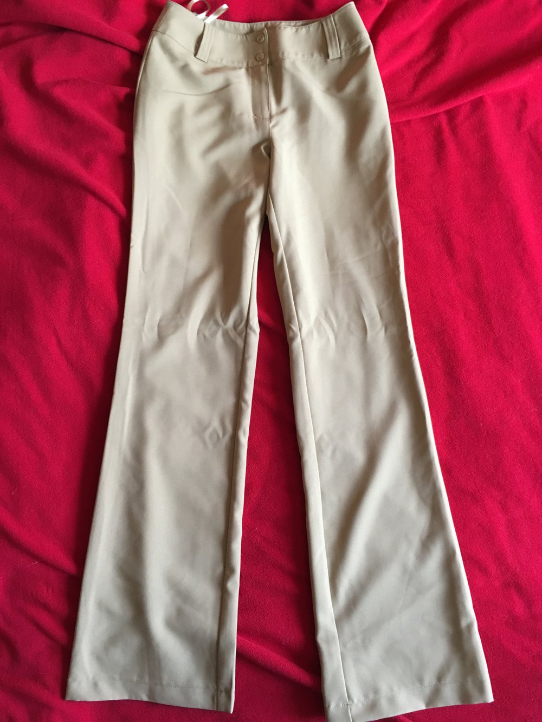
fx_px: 605
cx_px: 271
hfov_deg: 48.2
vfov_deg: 61.7
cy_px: 361
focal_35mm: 29
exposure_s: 1/33
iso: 125
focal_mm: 4.15
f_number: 2.2
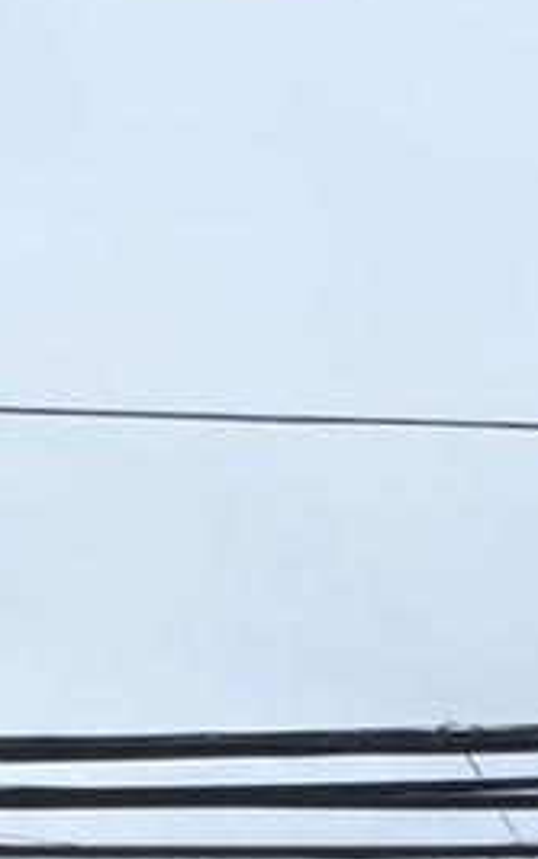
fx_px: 2673
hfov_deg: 10.3
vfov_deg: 12.1
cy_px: 2371
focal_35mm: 114
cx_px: 1205
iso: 40
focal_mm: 2.22
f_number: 2.2
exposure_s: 1/518
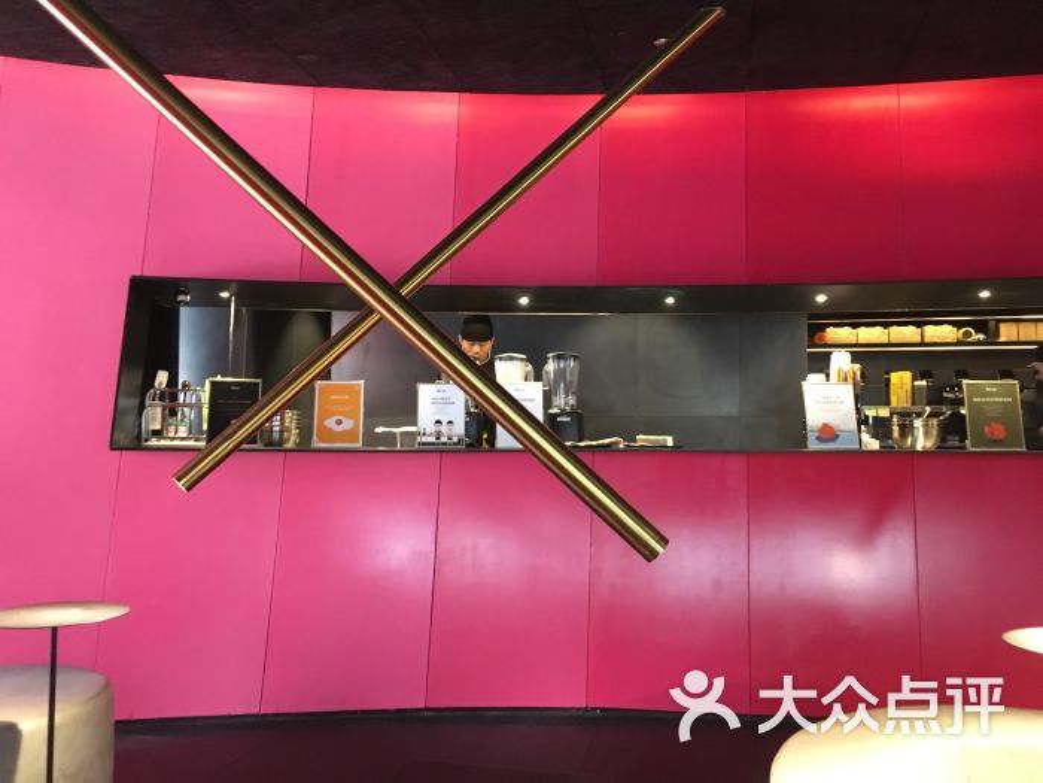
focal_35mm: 29
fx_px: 874
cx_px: 522
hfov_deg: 61.7
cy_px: 392
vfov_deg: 48.2
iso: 320
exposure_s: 1/17
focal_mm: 4.15
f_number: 2.2
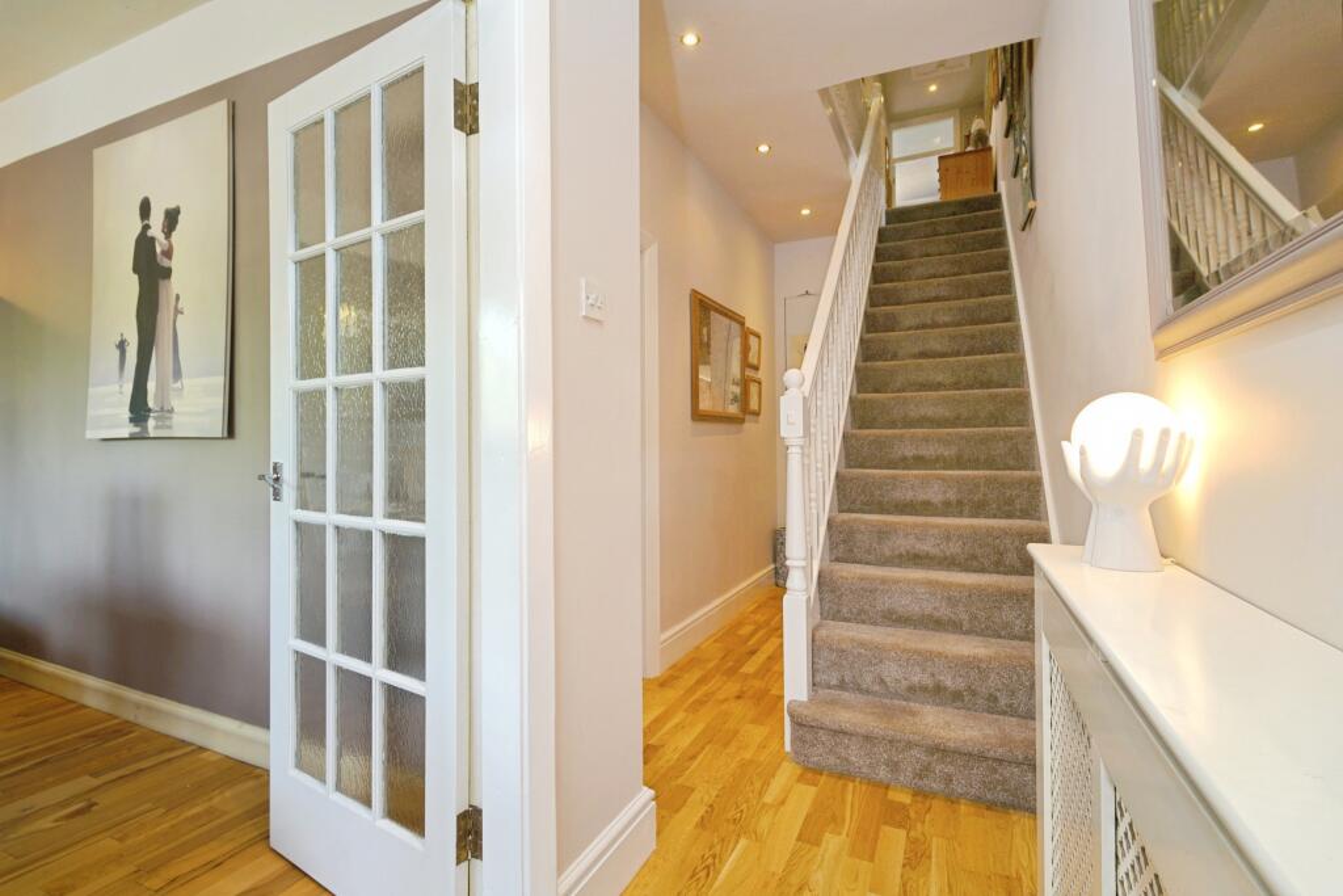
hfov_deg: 96.7
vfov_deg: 73.8
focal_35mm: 16
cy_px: 448
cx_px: 672
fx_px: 597
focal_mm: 16
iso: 200
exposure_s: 1/10
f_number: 8
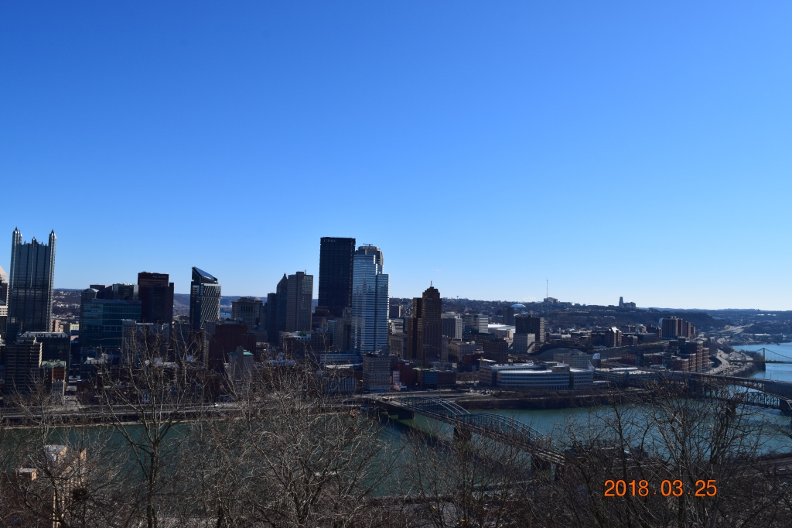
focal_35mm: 27
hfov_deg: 67.4
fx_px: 594
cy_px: 264
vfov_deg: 47.9
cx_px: 396
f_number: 11
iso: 320
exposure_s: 1/500
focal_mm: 18
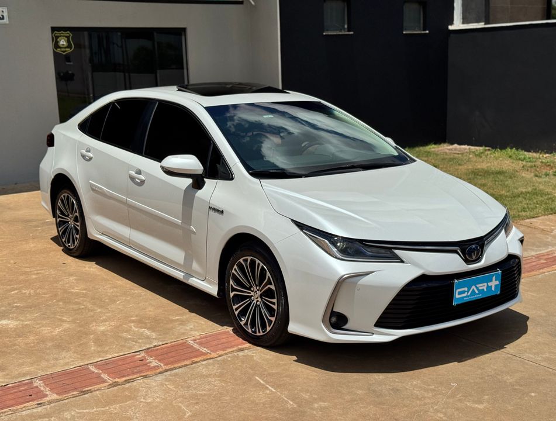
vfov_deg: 30.4
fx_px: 774
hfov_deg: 39.5
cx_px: 278
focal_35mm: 48
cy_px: 210
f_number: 1.78
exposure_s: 1/15385
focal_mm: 6.76
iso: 80
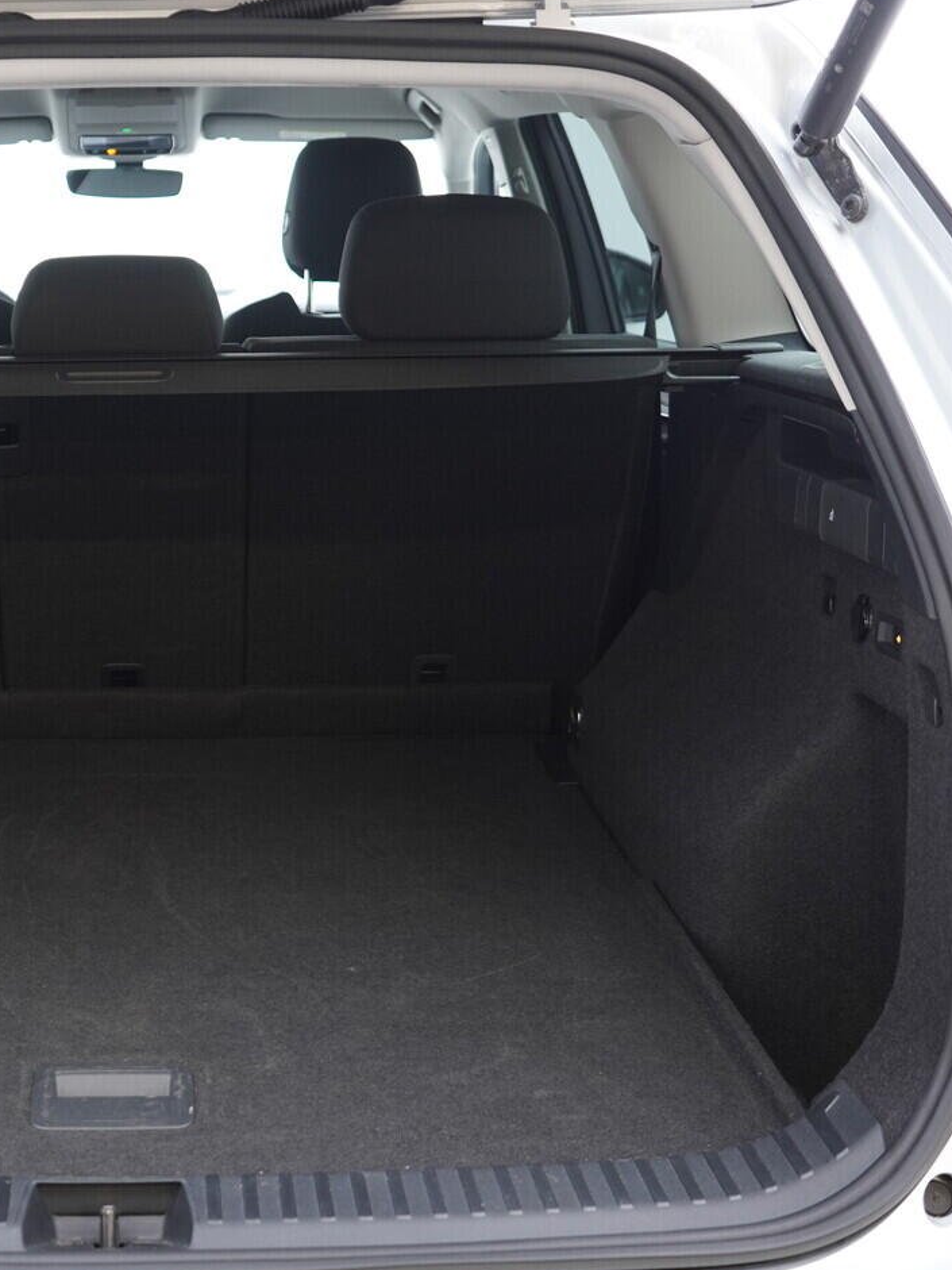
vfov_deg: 36.2
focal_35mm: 53
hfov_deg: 26.7
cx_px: 113
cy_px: 642
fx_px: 1943
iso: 500
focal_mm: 24
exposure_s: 1/40
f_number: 2.8
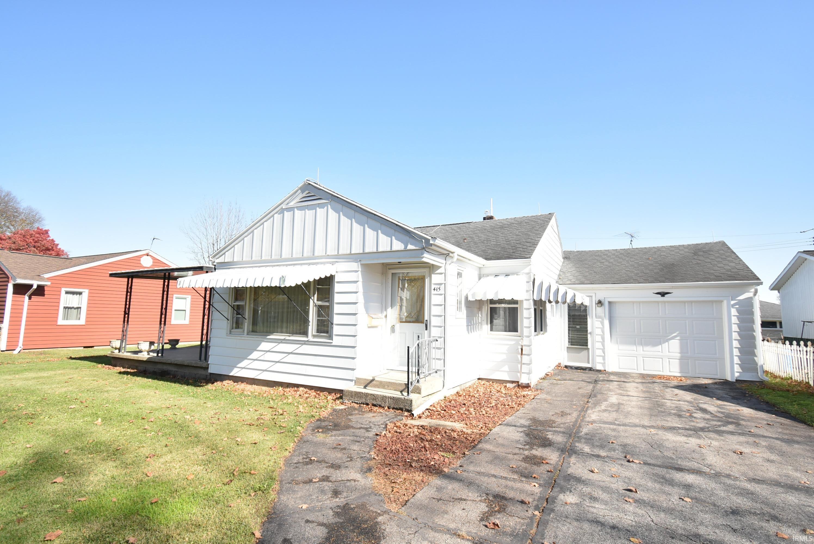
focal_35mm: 16
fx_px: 373
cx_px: 407
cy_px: 272
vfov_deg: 72.2
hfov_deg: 94.9
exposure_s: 1/800
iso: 400
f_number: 5
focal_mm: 11
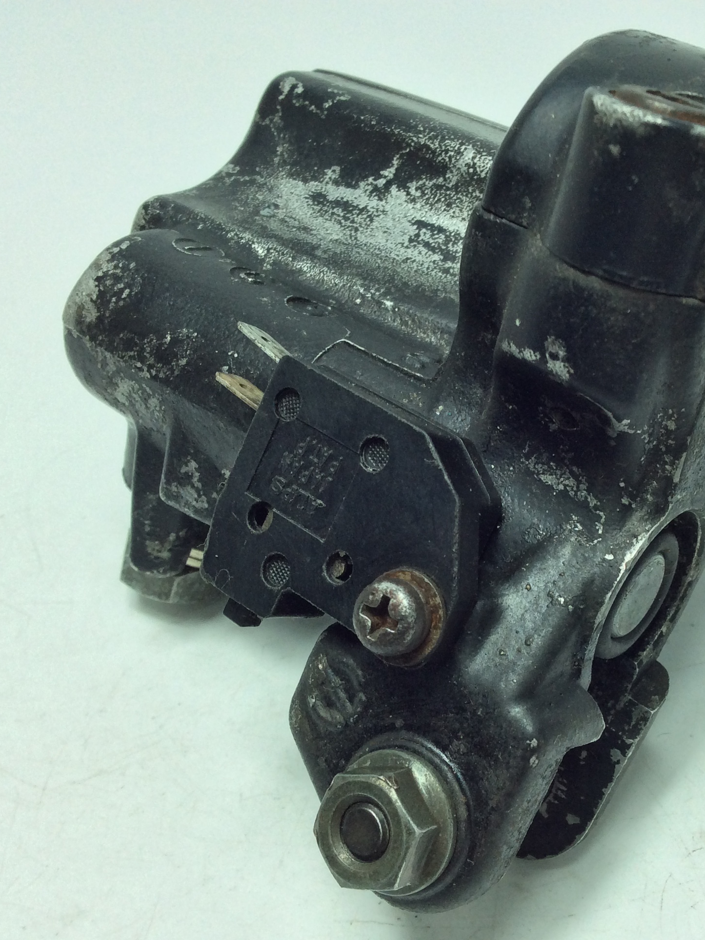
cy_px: 469
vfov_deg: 43.8
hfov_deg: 33.3
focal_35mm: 43
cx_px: 474
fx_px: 1167
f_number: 2.4
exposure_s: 1/276
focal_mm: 3.3
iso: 32
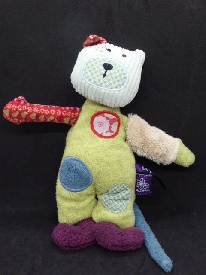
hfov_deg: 36.0
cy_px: 138
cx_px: 103
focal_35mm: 40
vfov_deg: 46.8
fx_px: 317
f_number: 3.9
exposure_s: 1/40
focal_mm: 6.9
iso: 400
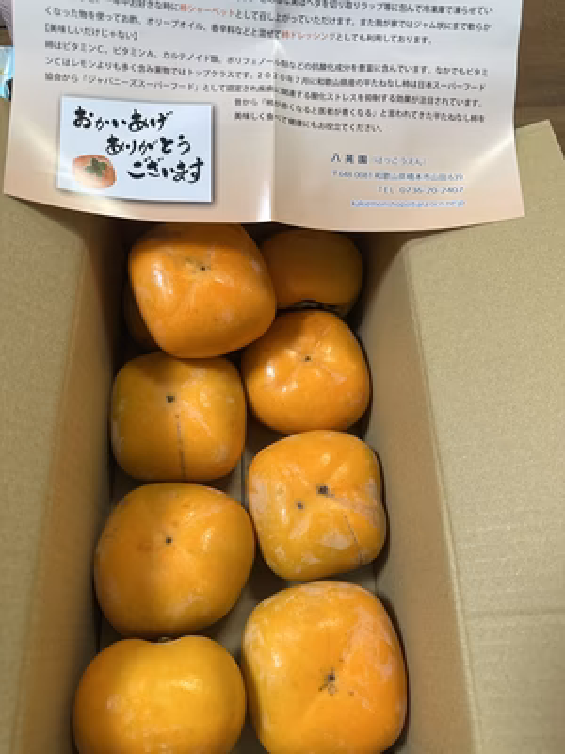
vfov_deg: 71.6
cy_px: 377
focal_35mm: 24
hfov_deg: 56.8
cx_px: 282
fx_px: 522
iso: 160
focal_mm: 6.86
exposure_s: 1/100
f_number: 1.78
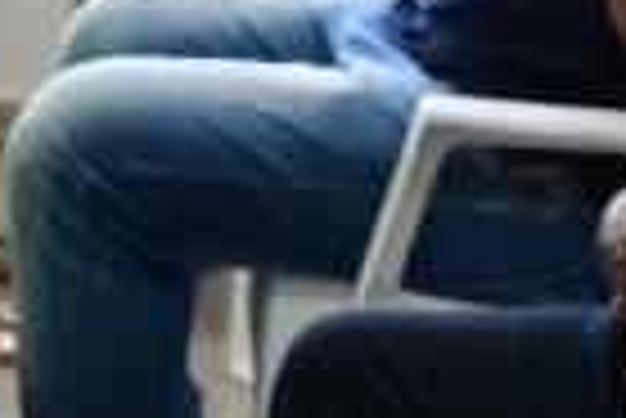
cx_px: 509
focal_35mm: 166
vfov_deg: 8.3
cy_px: 144
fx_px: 2890
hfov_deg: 12.3
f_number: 4
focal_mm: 18
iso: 250
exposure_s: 1/60
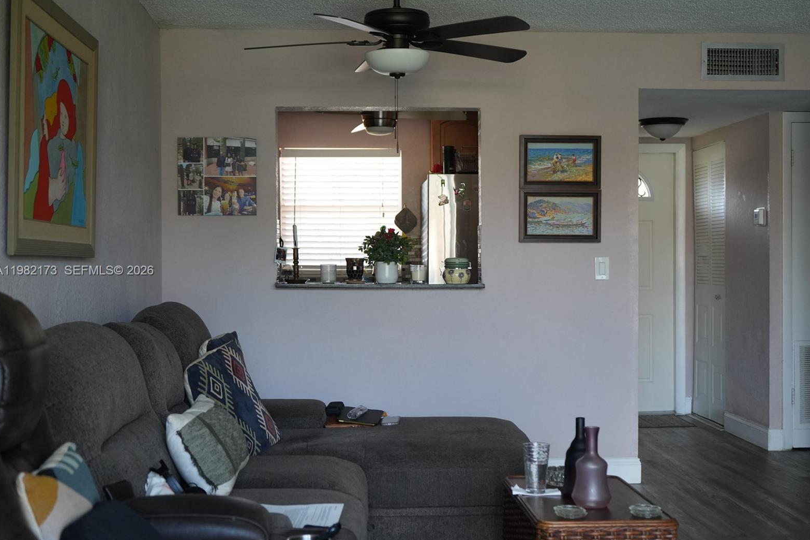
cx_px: 407
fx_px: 1057
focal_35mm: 47
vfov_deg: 28.6
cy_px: 271
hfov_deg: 41.9
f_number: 4.5
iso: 2000
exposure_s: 1/160
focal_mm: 46
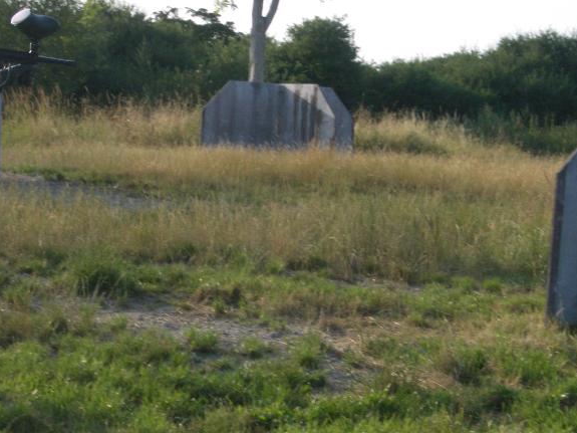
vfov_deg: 14.4
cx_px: 271
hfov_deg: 19.1
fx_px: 1717
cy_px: 236
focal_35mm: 103
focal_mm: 12.2
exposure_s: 1/250
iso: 100
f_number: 6.2
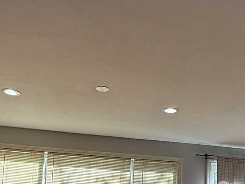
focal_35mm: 51
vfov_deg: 26.8
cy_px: 190
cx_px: 137
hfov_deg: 37.4
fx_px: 361
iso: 100
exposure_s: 1/120
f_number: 2.2
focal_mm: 2.22
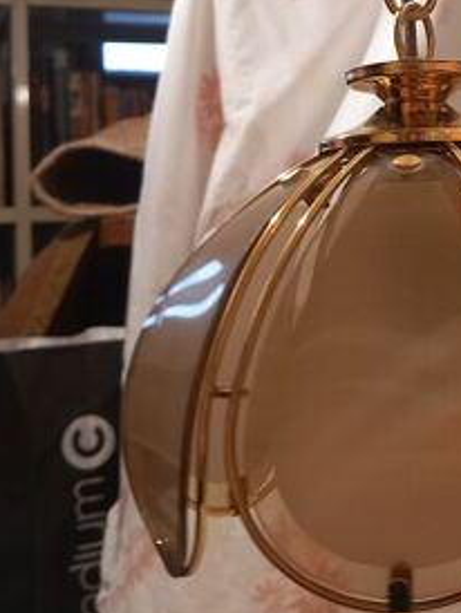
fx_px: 1117
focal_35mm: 63
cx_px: 421
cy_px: 141
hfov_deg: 22.7
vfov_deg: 30.1
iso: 200
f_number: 1.8
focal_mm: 4
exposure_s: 1/33.3
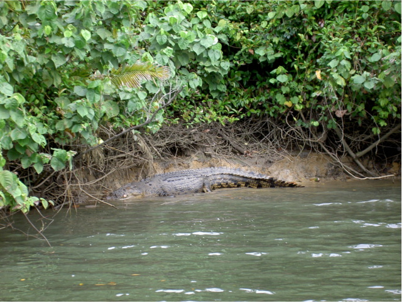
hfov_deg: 19.3
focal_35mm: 102
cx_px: 202
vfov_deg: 14.5
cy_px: 152
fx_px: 1190
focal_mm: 16.8
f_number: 4.9
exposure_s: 1/100
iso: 100
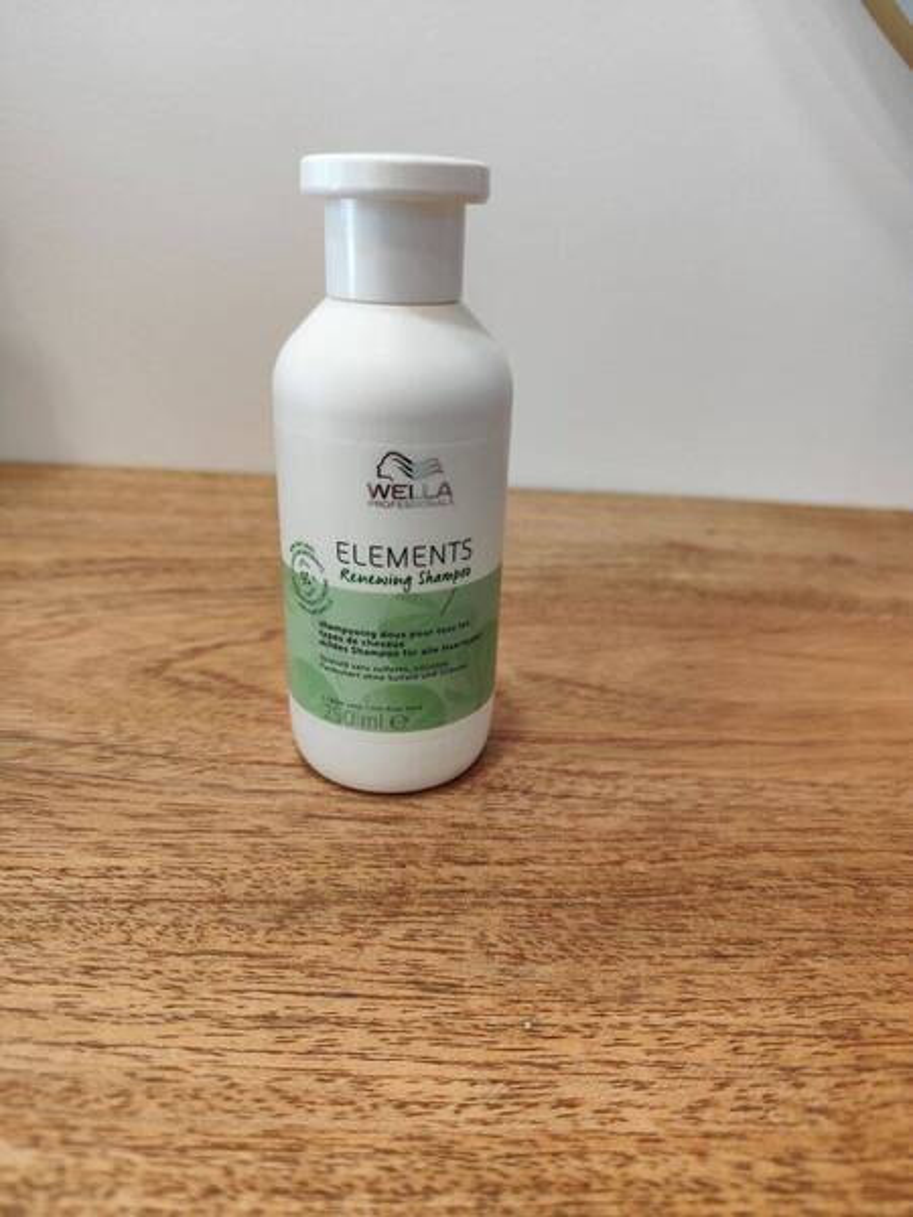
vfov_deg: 73.9
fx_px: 809
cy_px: 608
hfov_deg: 58.9
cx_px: 456
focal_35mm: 23
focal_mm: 6.19
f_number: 1.65
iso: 320
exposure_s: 1/100
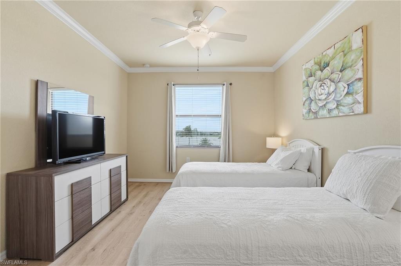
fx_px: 178
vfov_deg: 73.7
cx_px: 200
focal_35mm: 16
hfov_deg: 96.8
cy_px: 133
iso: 200
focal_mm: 16
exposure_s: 1/80
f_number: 9
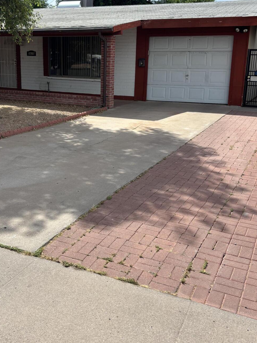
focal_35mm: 40
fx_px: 396
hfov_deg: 35.8
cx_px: 98
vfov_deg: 46.6
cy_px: 143
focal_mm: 5.96
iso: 50
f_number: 1.6
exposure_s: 1/4082
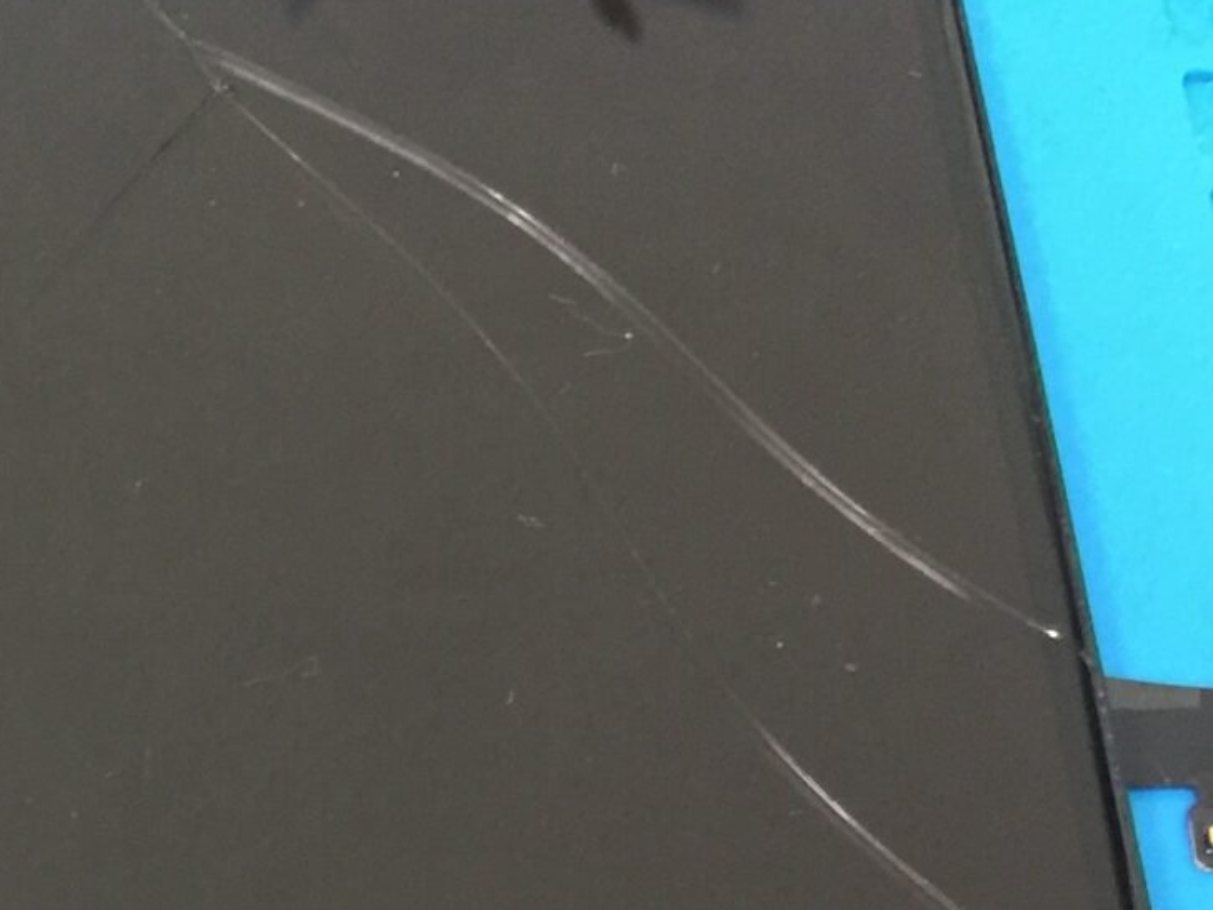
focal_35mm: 102
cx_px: -598
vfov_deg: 13.6
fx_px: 3574
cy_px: 1395
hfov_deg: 17.4
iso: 100
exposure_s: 1/15
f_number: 2.2
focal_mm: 4.15
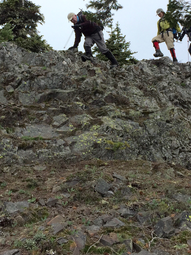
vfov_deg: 30.9
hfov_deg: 23.6
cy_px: 82
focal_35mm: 62
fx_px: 456
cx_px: 74
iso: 32
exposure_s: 1/1276
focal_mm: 4.15
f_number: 2.2
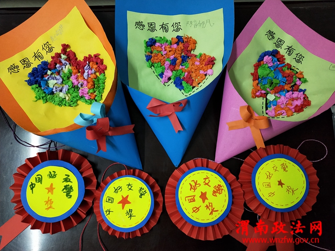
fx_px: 223
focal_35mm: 23
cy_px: 126
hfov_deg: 73.9
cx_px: 168
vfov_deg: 58.9
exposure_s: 1/33
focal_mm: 3.99
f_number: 1.7
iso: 285
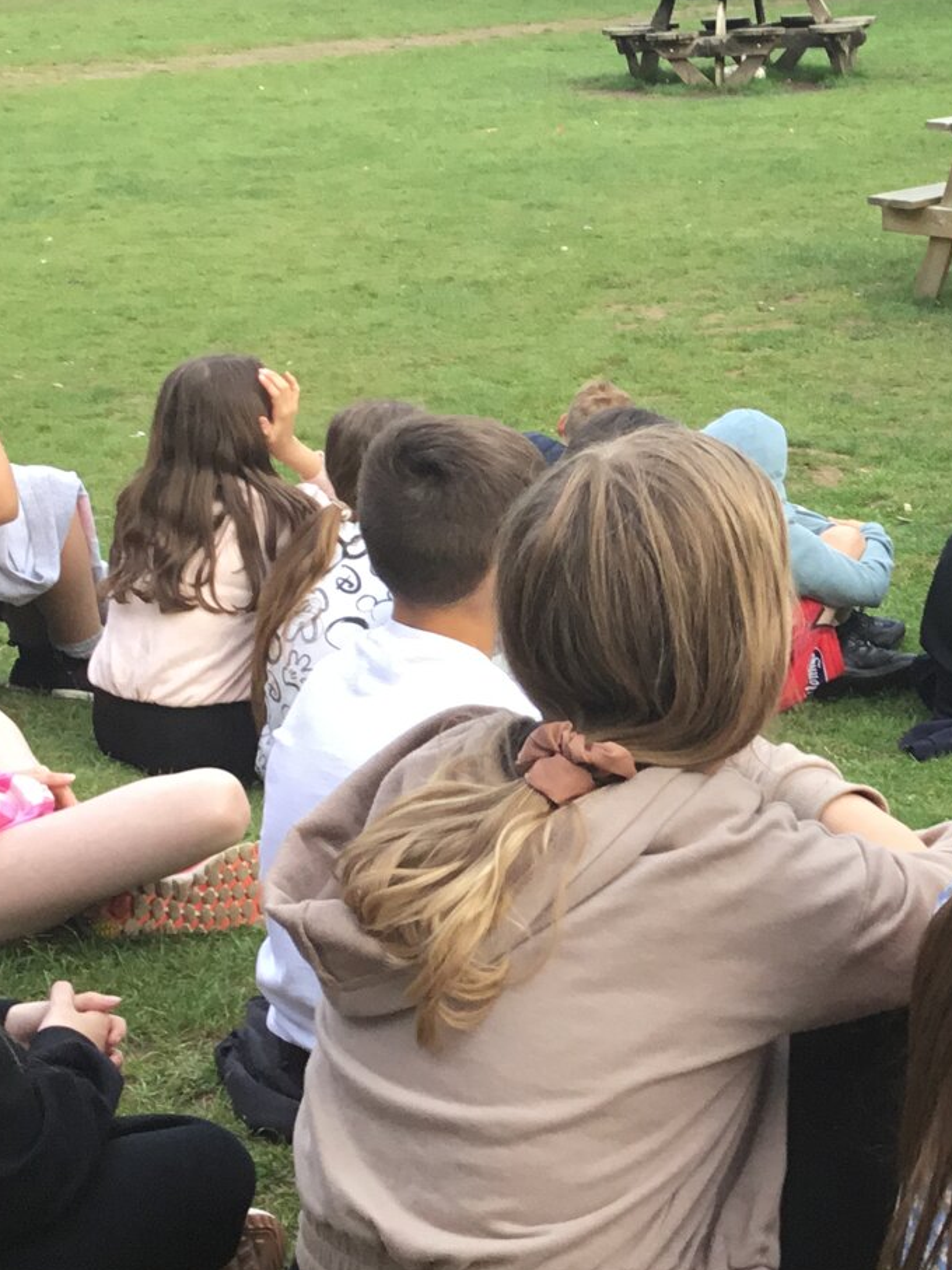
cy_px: 616
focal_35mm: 70
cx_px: 882
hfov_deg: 20.5
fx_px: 2567
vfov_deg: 27.8
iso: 50
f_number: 2.4
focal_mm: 3.3
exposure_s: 1/100
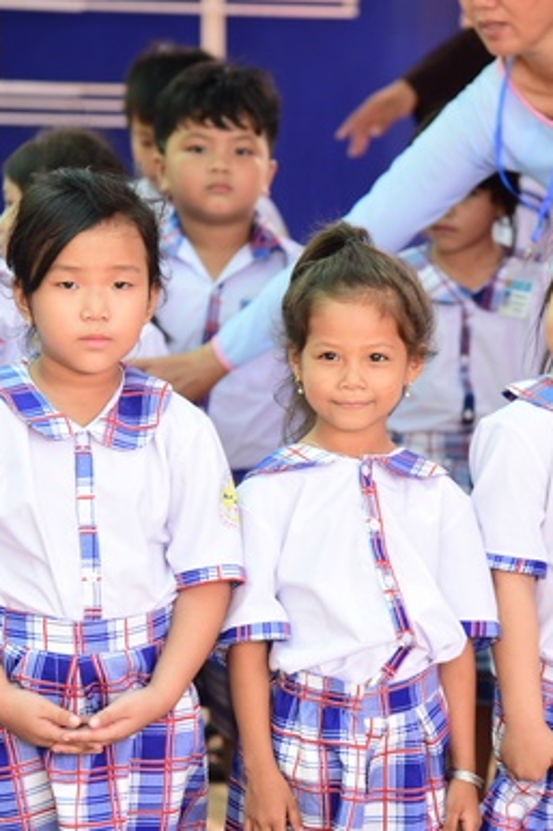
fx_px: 4658
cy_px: 441
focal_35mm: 202
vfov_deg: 10.2
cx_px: 341
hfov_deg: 6.8
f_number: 4
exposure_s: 1/125
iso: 320
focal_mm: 120
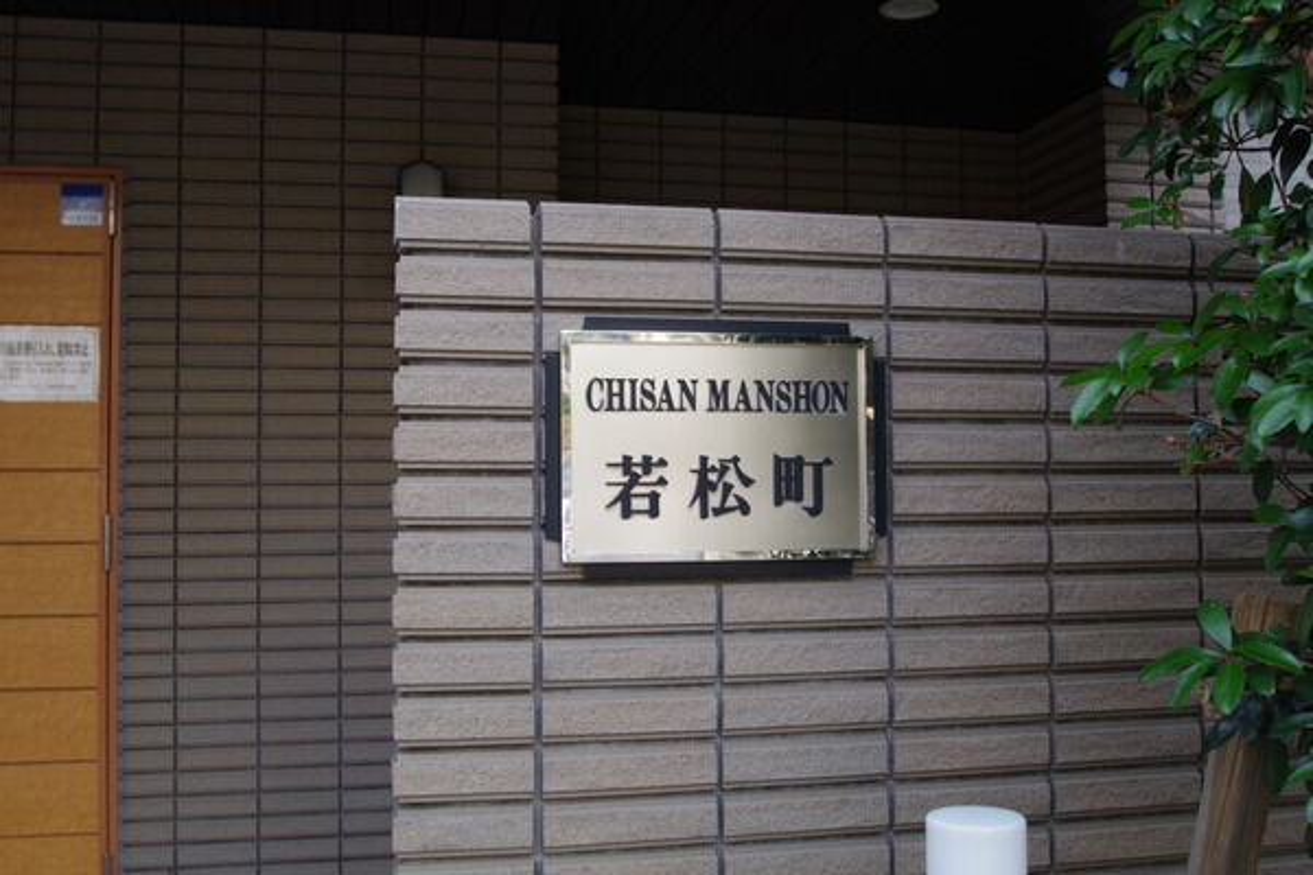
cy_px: 438
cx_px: 656
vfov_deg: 36.9
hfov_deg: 53.1
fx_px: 1313
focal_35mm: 36
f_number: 5
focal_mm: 24
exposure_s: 1/80
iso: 200
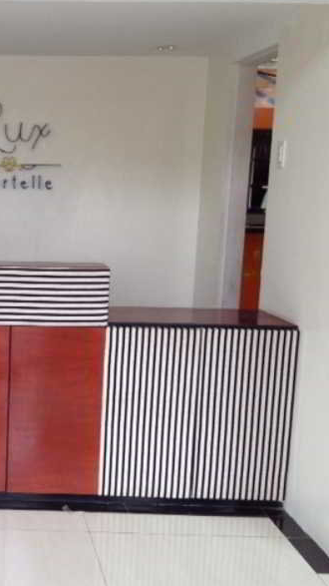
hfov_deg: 22.9
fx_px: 760
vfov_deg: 42.1
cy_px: 296
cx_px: -35
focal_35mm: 49
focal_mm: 4.13
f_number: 2.4
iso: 80
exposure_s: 1/120
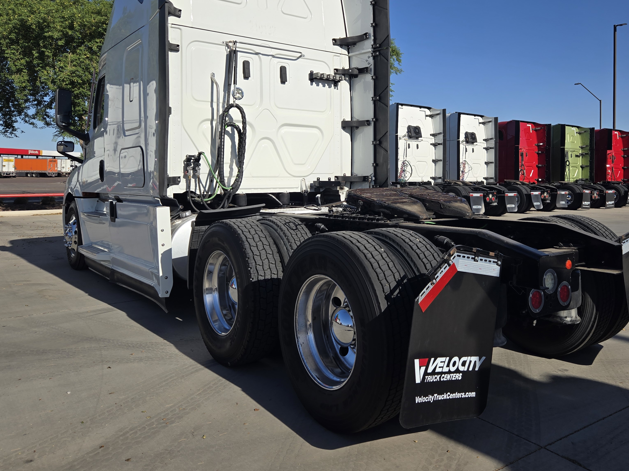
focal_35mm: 30
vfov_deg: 46.3
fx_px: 545
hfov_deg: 59.5
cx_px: 378
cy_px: 173
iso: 25
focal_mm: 5.4
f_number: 1.8
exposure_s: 1/2671
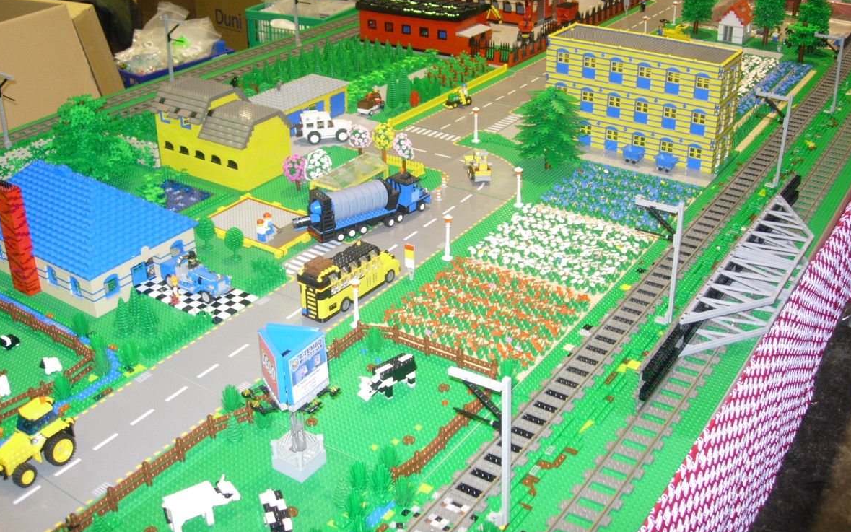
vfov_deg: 31.2
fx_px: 951
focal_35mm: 41
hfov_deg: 48.2
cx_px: 424
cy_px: 224
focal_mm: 7.8
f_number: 2.8
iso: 79
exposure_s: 1/12.3
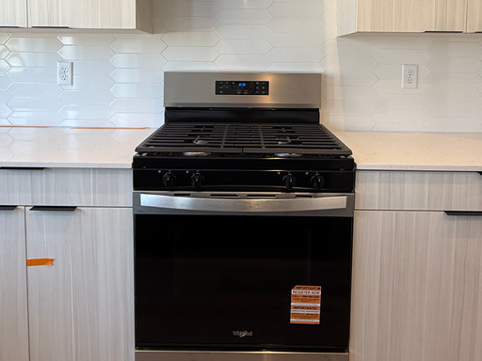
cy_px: 86
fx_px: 390
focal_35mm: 28
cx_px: 237
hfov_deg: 63.4
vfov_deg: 47.7
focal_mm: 2.22
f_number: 2.2
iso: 80
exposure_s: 1/120
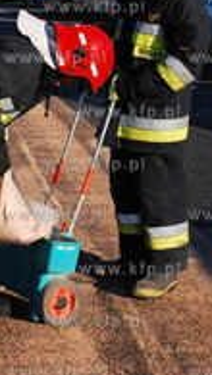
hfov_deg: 12.0
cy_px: 138
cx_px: 13
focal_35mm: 100
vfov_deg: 21.3
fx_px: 998
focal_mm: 31
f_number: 9
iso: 400
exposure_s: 1/640
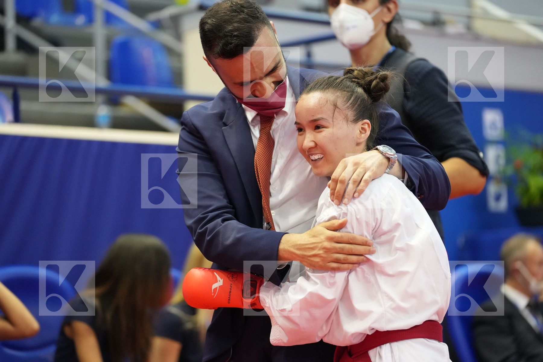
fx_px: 1870
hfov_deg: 16.5
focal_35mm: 124
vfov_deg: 11.1
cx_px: 272
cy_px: 181
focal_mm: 124
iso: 4000
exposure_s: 1/500
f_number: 2.8
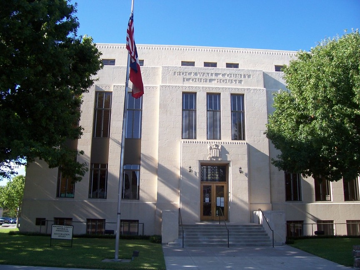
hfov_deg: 54.0
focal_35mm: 34
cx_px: 180
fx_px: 354
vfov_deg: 41.8
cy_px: 135
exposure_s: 1/750
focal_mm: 5.6
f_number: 2.7
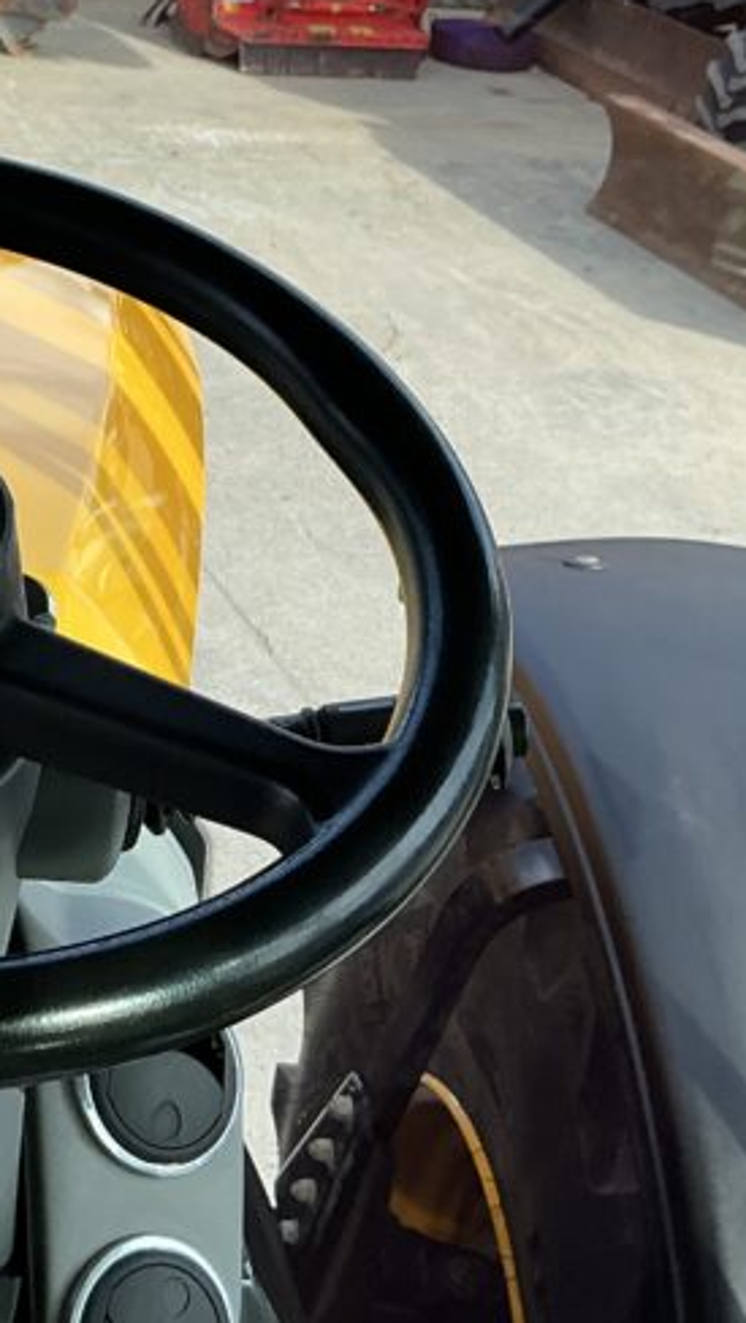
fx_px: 2248
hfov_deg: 18.2
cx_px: -49
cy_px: 550
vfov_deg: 32.8
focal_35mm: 64
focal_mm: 3
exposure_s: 1/435
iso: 25
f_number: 1.8
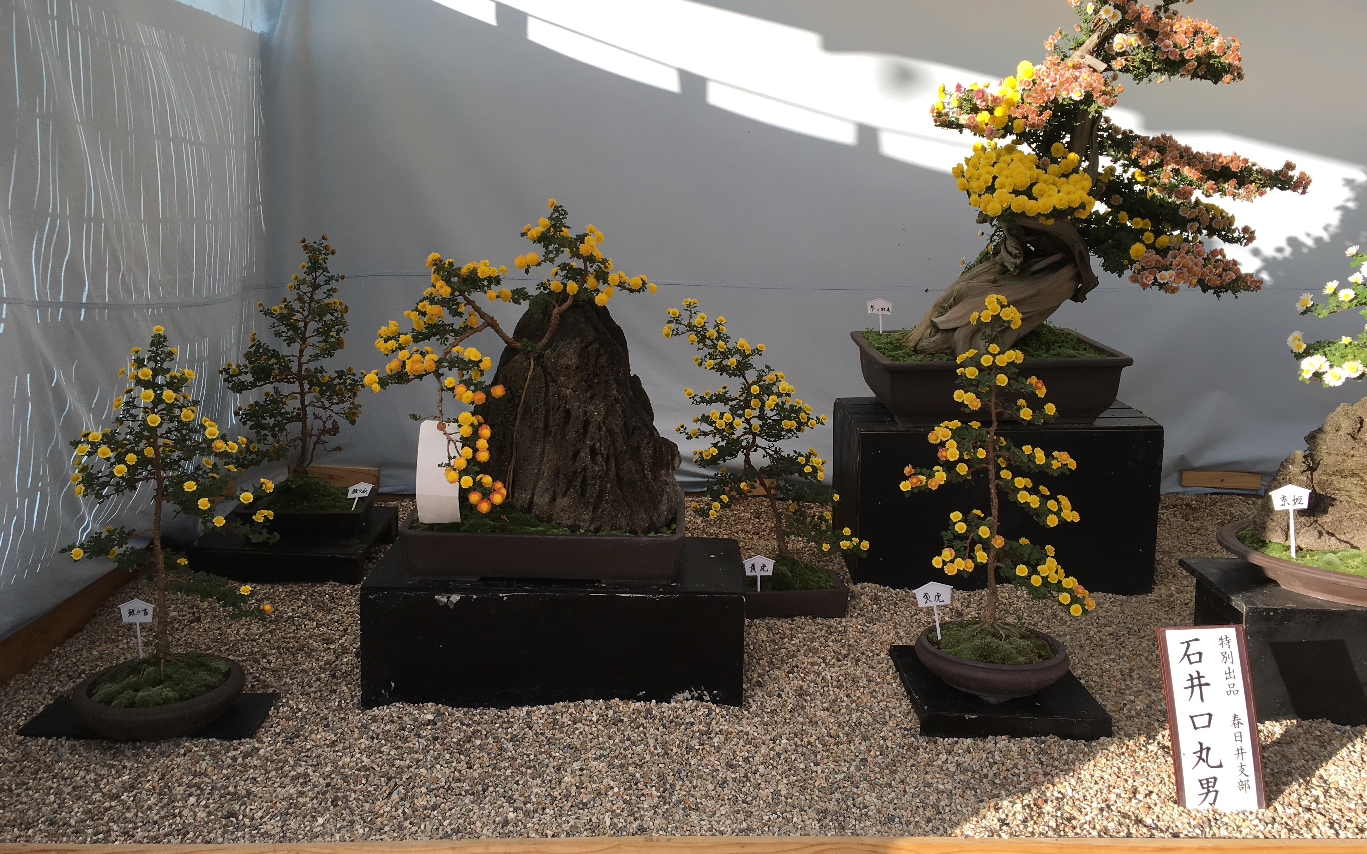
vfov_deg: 39.3
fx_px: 1192
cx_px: 693
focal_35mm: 32
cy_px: 361
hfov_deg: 59.6
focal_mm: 4.15
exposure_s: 1/635
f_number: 2.2
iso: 25
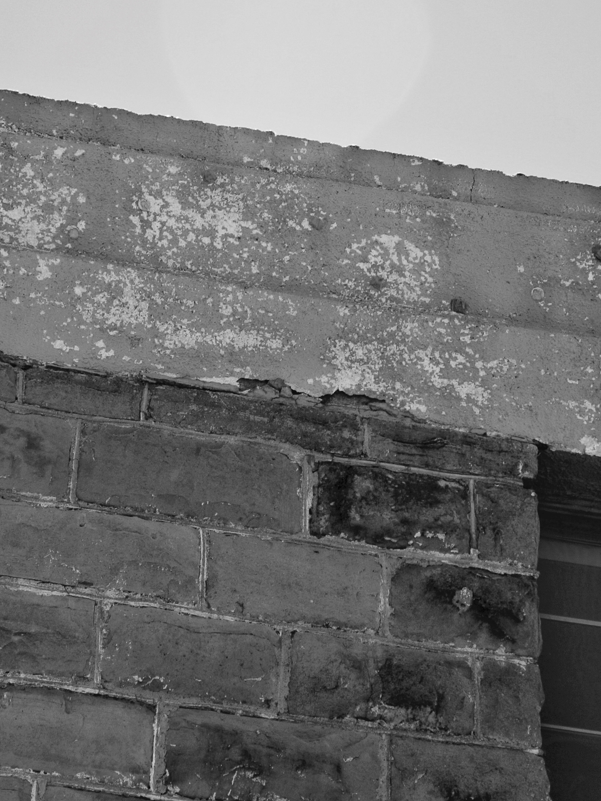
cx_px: 229
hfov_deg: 8.9
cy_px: 396
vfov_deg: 11.9
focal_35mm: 166
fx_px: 3843
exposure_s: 1/160
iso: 100
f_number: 5.6
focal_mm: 42.4
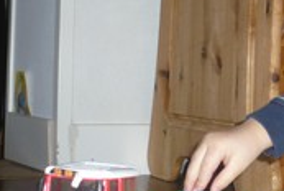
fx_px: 956
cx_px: 373
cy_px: 66
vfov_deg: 11.4
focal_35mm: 121
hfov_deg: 16.0
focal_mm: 5.8
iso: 125
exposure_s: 1/30
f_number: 2.8
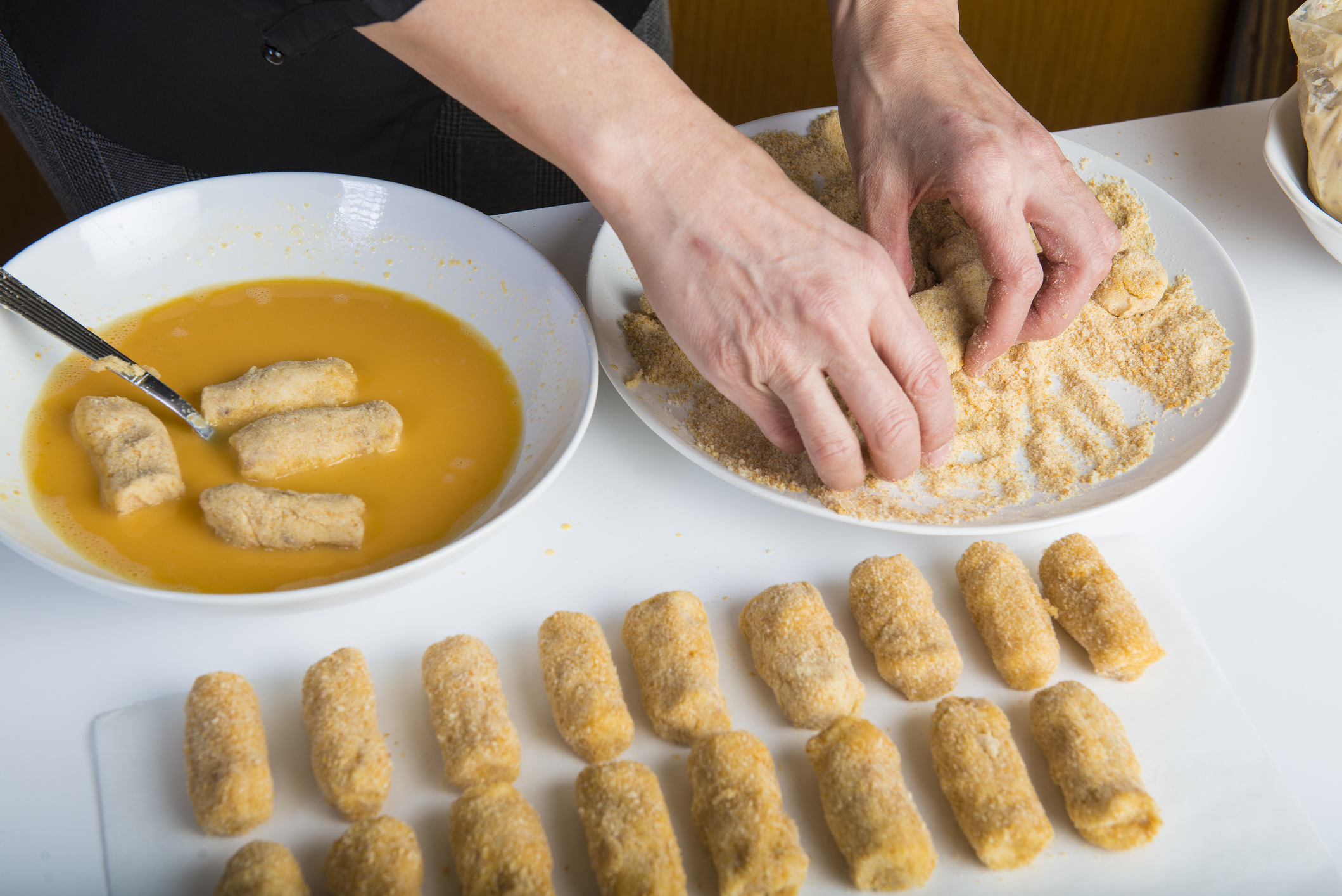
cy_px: 448
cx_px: 671
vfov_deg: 23.4
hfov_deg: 34.5
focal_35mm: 58
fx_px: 2163
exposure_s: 1/250
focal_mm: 58
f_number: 10
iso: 100
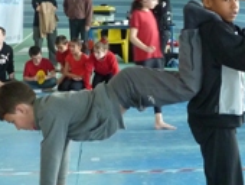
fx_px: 985
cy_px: 96
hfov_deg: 14.2
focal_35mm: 139
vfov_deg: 10.7
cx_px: 120
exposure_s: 1/30
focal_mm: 8.5
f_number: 3.8
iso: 320
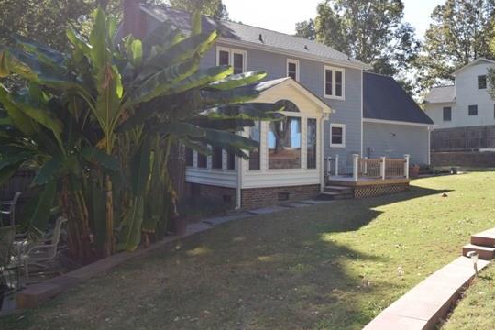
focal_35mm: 32
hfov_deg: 58.4
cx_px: 288
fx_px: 440
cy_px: 152
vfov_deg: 41.1
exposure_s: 1/160
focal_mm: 18
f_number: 6.3
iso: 100
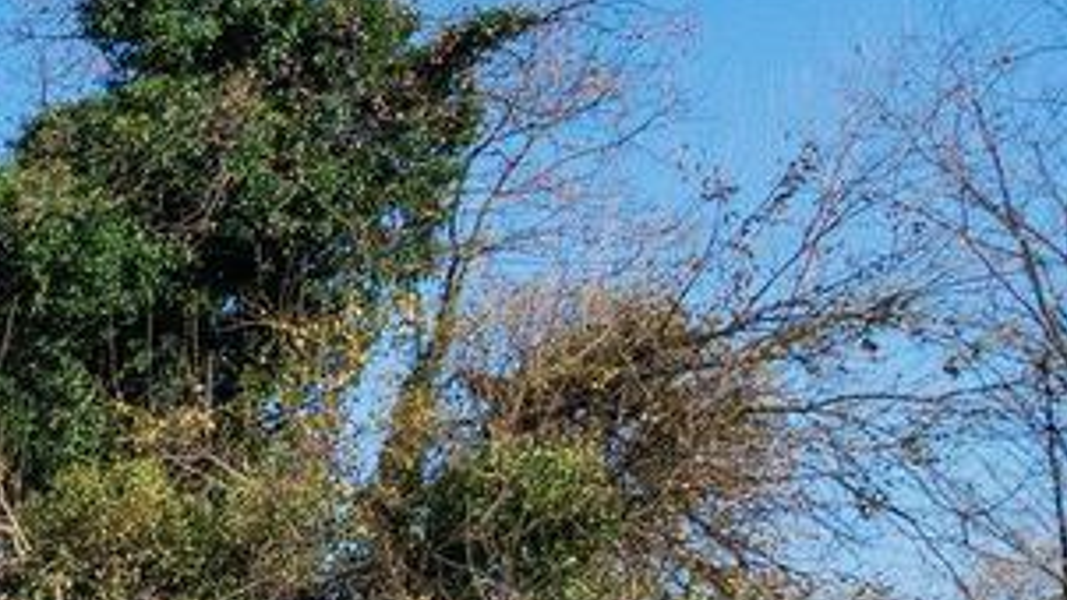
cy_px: 766
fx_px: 2688
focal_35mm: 95
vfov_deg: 12.4
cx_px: -1473
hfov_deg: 14.7
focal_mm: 19
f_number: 8
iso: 1250
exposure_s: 1/2000
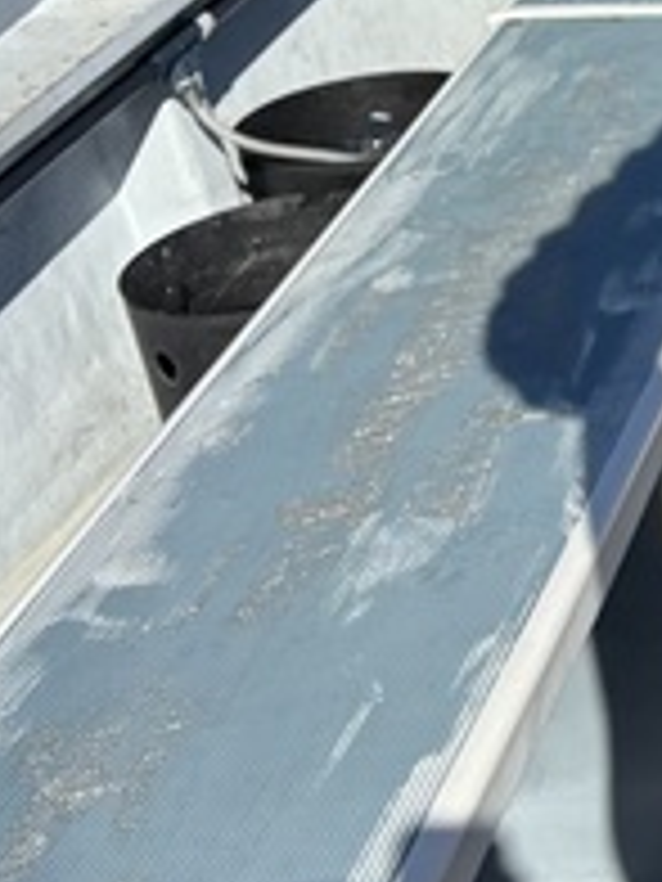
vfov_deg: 16.3
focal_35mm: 113
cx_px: 1356
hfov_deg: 11.7
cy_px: -342
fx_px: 2881
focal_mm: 5.96
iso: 50
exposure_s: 1/5076
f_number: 1.6
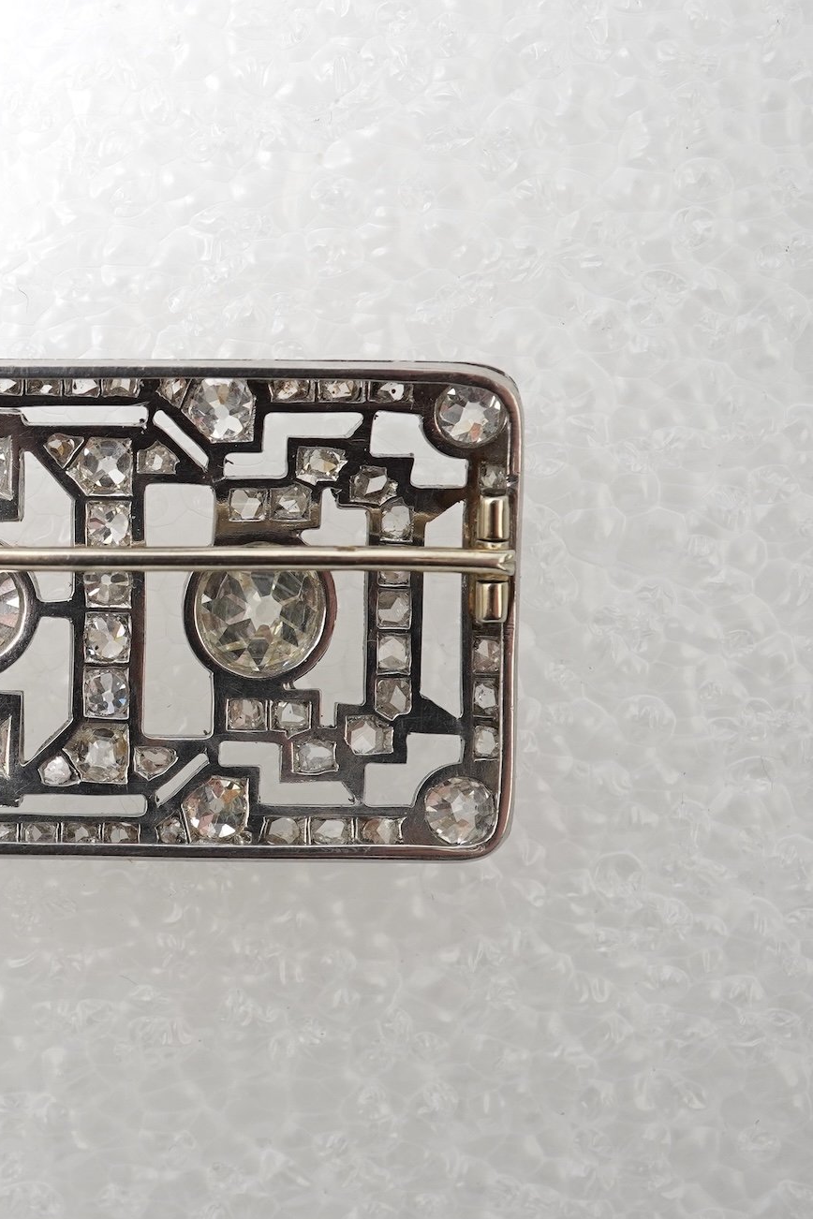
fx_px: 2303
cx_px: -19
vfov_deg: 29.7
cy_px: 613
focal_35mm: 68
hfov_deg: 19.4
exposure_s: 1/125
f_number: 16
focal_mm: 30
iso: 500
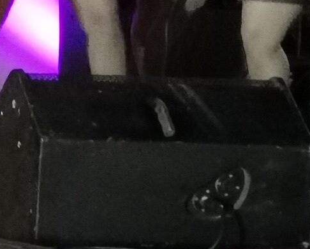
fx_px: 2285
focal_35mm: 249
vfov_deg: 6.1
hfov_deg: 6.7
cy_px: -213
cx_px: -734
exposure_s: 1/33.3
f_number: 1.8
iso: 500
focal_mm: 5.58
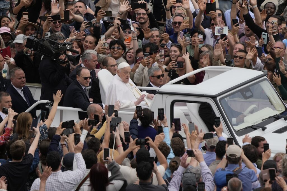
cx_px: 144
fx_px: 4782
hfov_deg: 3.4
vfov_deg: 2.3
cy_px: 96
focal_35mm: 600
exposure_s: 1/3200
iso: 500
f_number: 6.3
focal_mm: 600
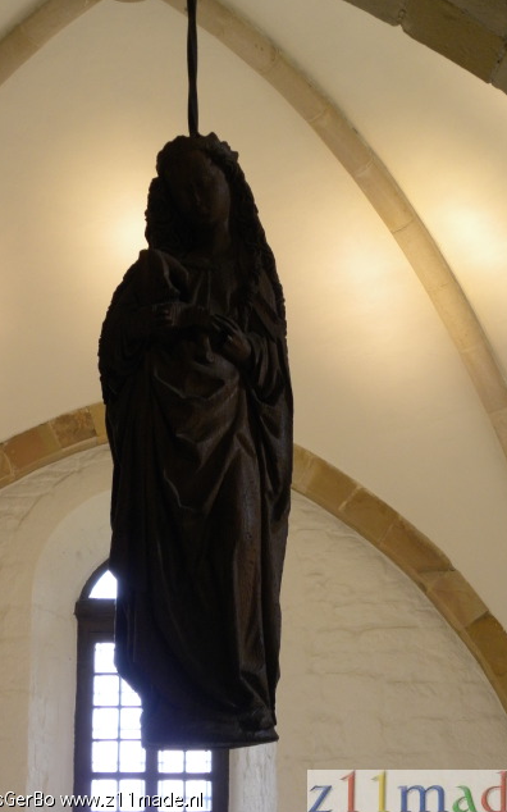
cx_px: 233
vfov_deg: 22.8
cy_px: 406
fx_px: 2013
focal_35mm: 91
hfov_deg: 14.4
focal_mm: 15.1
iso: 201
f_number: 4
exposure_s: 1/67.2
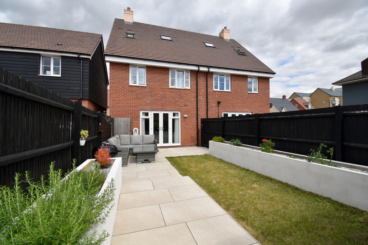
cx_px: 184
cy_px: 122
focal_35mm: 15
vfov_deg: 77.3
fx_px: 153
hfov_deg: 100.4
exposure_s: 1/320
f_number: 9
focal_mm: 10
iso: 100
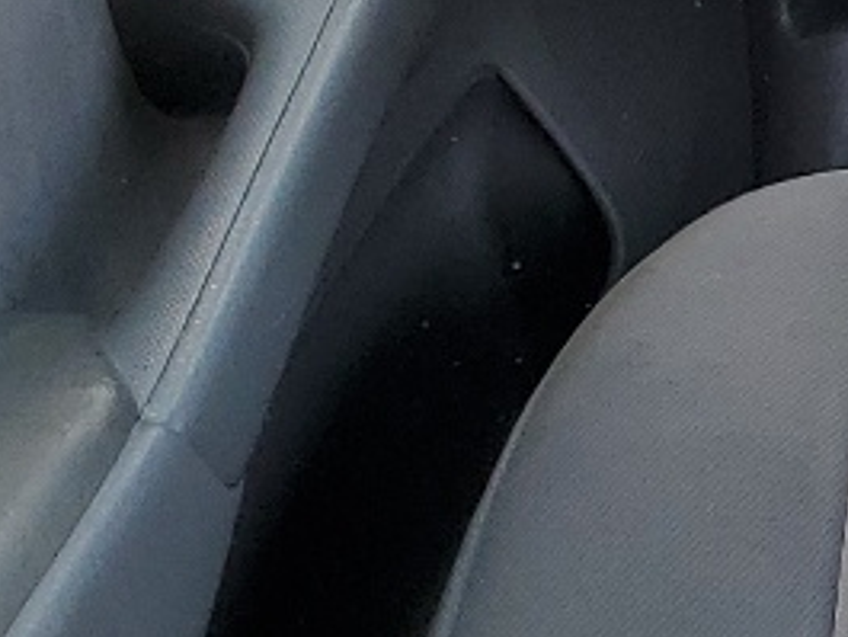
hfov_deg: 10.3
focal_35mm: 157
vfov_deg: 9.5
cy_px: 394
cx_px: 2230
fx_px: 3848
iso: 50
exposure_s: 1/250
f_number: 1.5
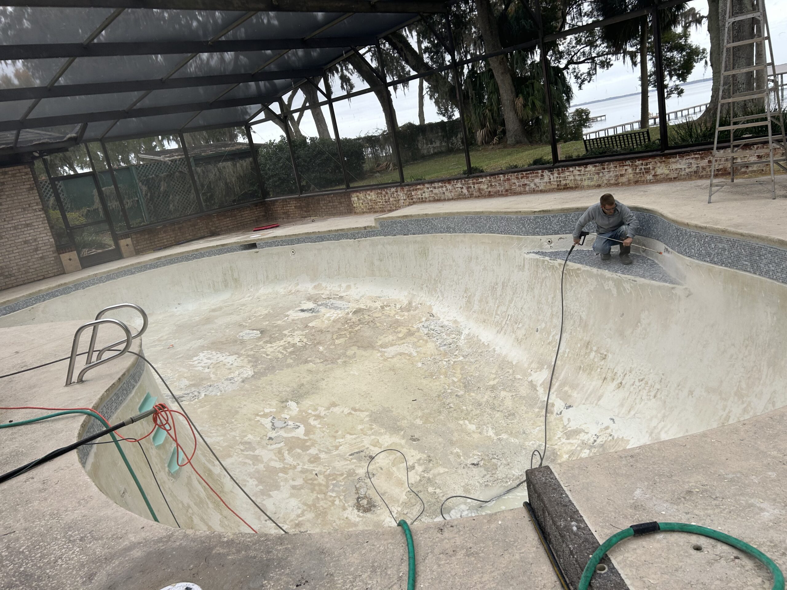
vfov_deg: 53.1
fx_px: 591
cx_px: 394
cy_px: 295
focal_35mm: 26
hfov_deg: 67.3
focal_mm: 5.7
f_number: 1.5
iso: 50
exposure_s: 1/509
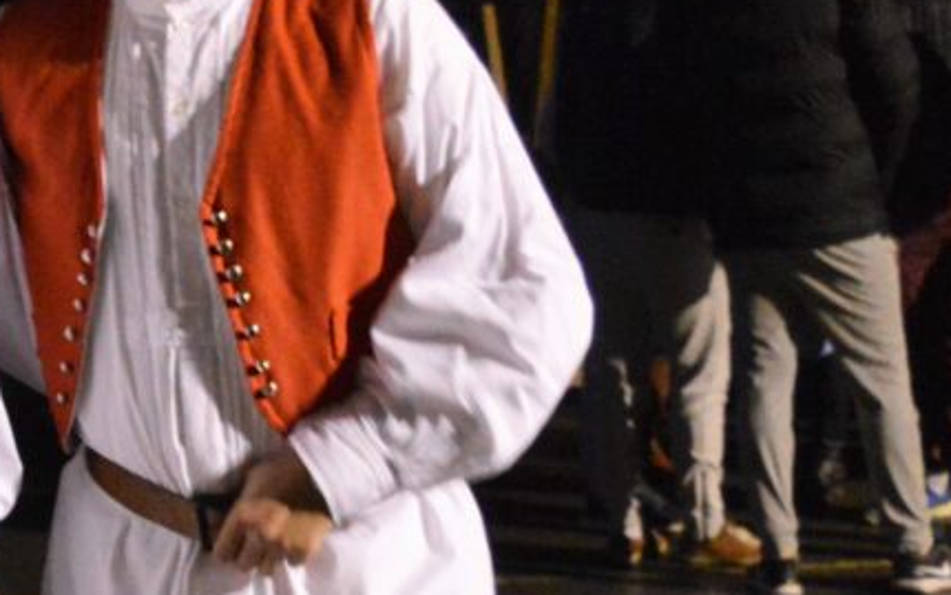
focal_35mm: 125
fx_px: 3241
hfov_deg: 16.1
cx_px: -173
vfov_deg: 10.5
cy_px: 476
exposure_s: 1/20
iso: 3200
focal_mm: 22
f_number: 3.8
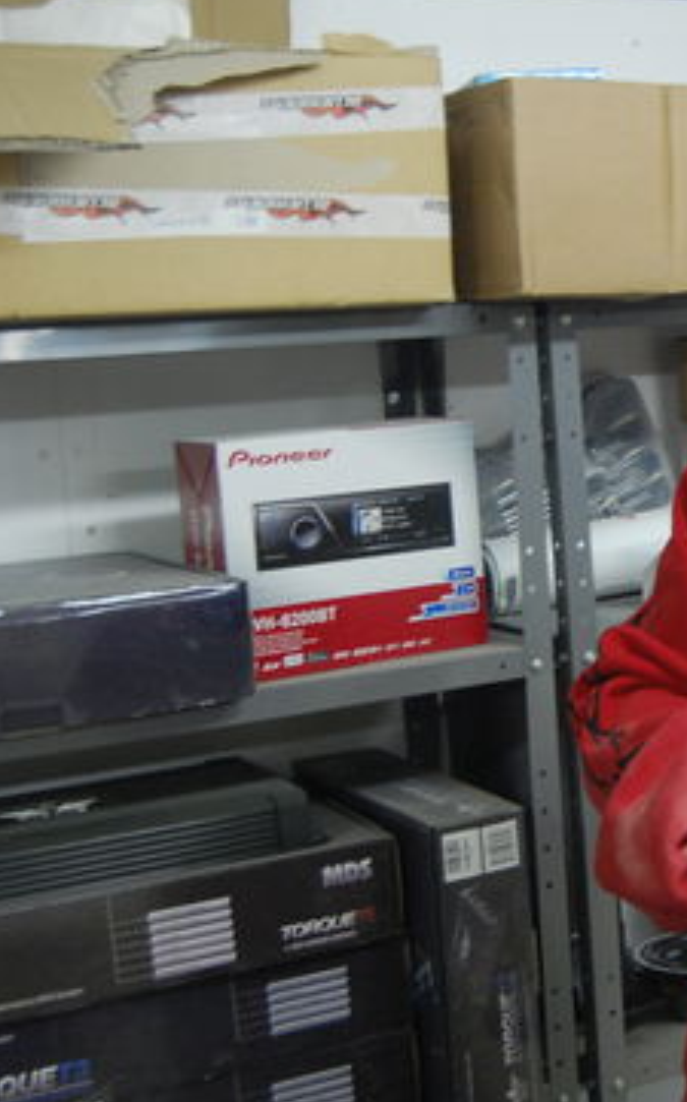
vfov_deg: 31.5
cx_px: 718
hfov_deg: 19.3
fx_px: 1951
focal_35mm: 65
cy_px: 534
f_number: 4
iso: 800
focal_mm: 24
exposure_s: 1/10
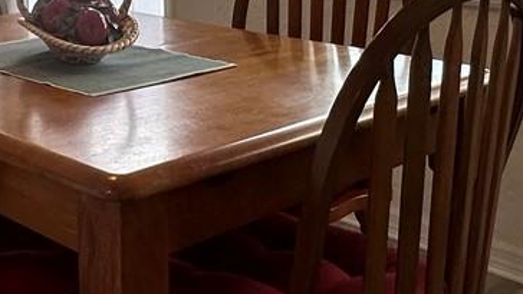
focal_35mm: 67
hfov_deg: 30.2
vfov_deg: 16.2
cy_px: -166
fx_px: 929
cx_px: 65
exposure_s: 1/120
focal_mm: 2.22
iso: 50
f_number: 2.2
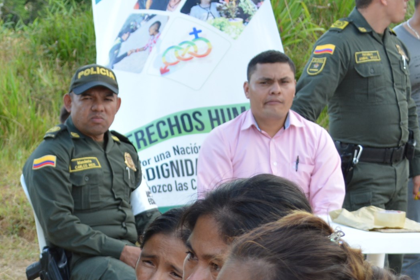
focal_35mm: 150
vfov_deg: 8.9
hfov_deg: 13.3
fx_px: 1755
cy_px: 398
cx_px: -95
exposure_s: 1/160
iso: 200
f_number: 5.6
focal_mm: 35
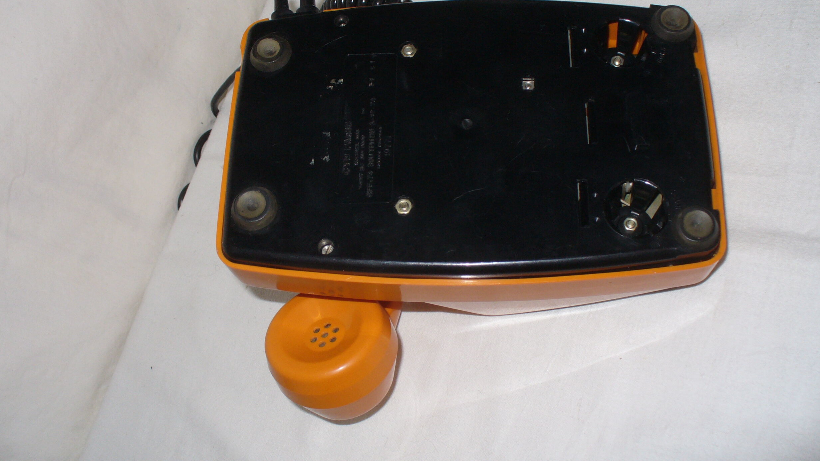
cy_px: 172
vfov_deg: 28.2
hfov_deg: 48.4
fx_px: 913
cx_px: 411
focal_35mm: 42
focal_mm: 6.1
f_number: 2.8
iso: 100
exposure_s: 1/30
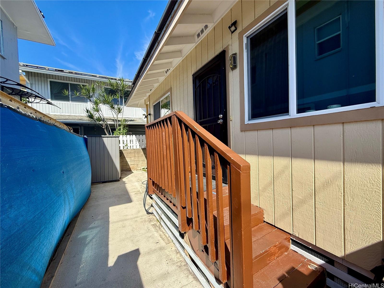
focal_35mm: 14
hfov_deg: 102.1
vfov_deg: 85.7
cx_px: 192
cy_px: 144
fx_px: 155
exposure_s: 1/1613
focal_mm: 2.22
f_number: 2.2
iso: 64
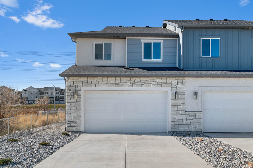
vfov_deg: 43.6
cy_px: 84
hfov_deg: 61.9
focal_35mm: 30
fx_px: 211
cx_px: 126
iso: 320
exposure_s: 1/500
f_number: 8
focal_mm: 30
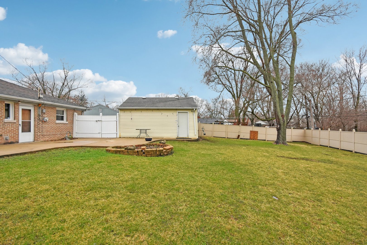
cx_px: 184
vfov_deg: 72.1
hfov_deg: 95.0
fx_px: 168
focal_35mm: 16
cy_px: 122
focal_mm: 11
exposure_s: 1/250
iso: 400
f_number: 8
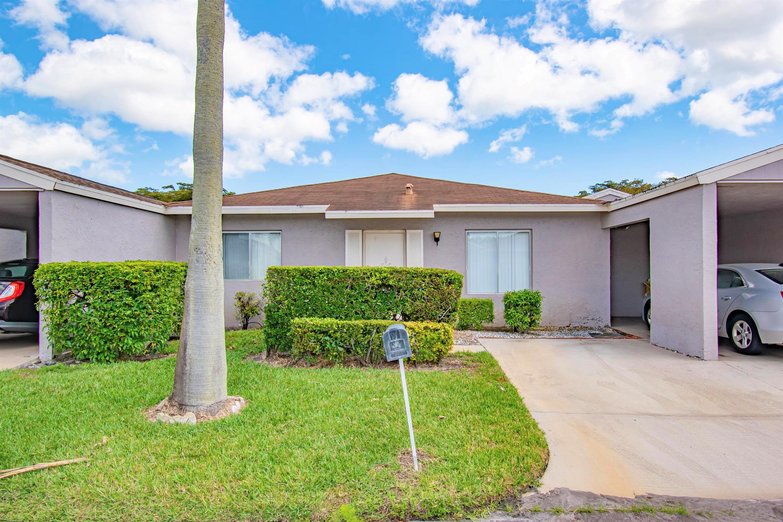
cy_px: 261
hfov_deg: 81.2
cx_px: 392
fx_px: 457
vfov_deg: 59.5
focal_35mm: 21
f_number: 10
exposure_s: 1/200
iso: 100
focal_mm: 14
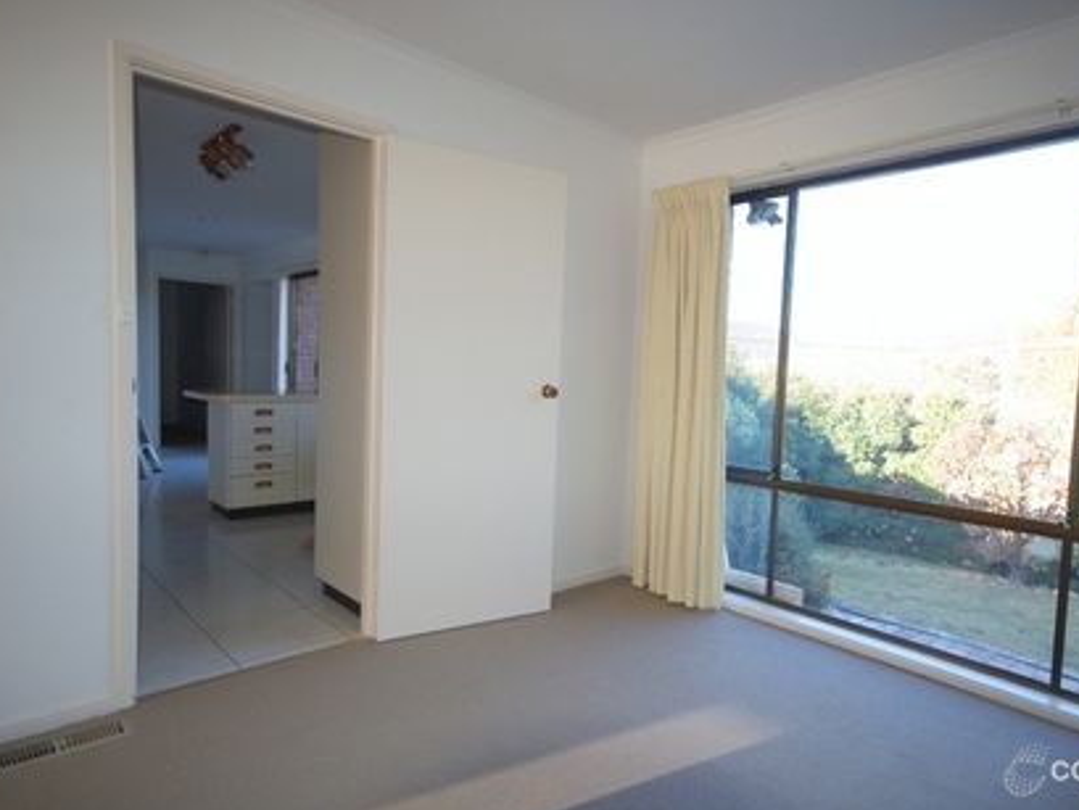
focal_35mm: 22
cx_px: 596
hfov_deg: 77.3
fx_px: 672
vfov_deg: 62.1
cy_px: 410
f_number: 4.8
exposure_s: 1/125
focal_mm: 13
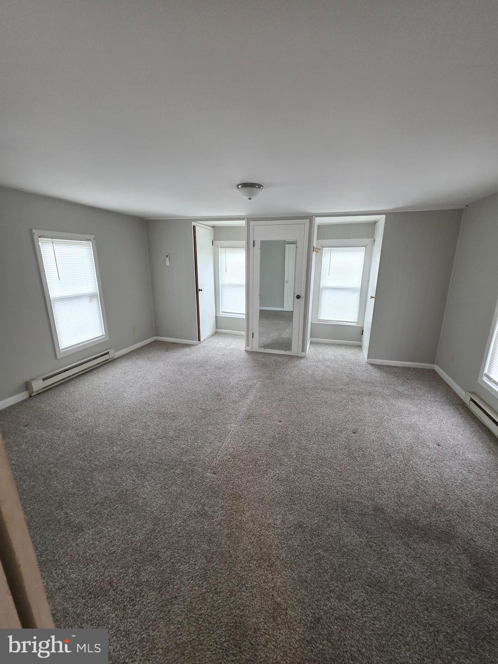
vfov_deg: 106.2
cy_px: 332
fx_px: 249
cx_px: 249
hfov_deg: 89.9
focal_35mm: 13
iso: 320
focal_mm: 2.2
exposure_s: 1/60
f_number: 1.9
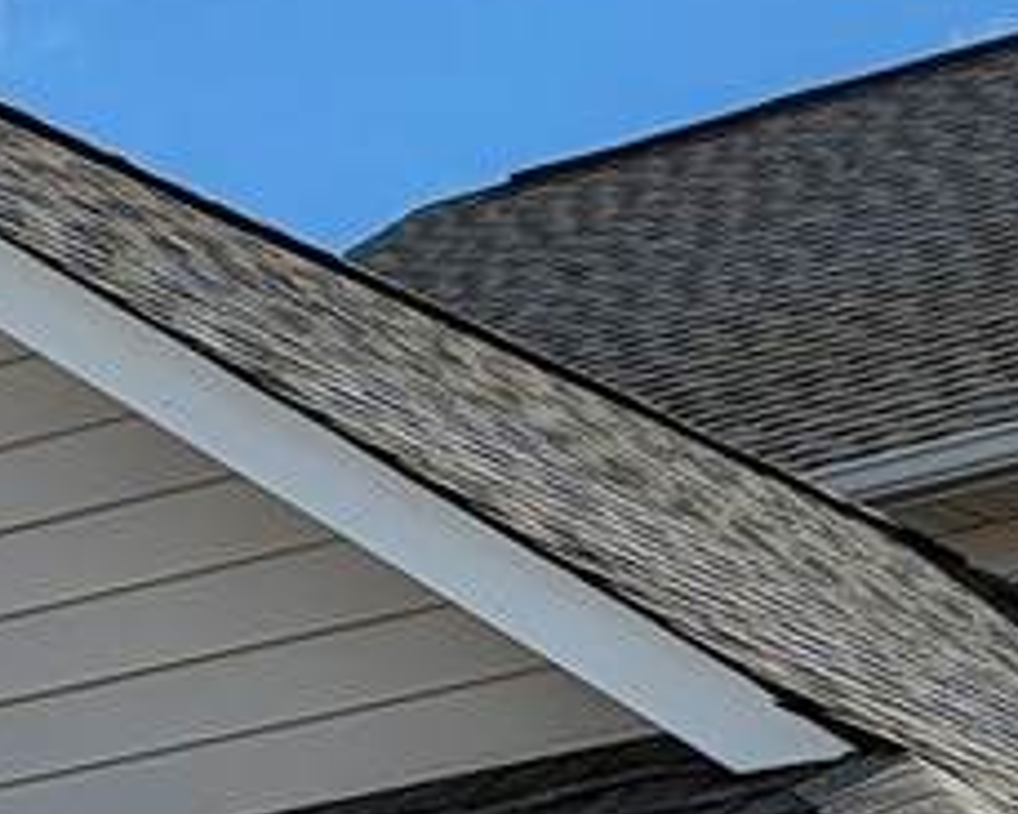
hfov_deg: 14.6
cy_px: 1428
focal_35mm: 131
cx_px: 831
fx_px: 3945
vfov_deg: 11.0
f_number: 1.68
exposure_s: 1/1923
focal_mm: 6.9
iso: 21
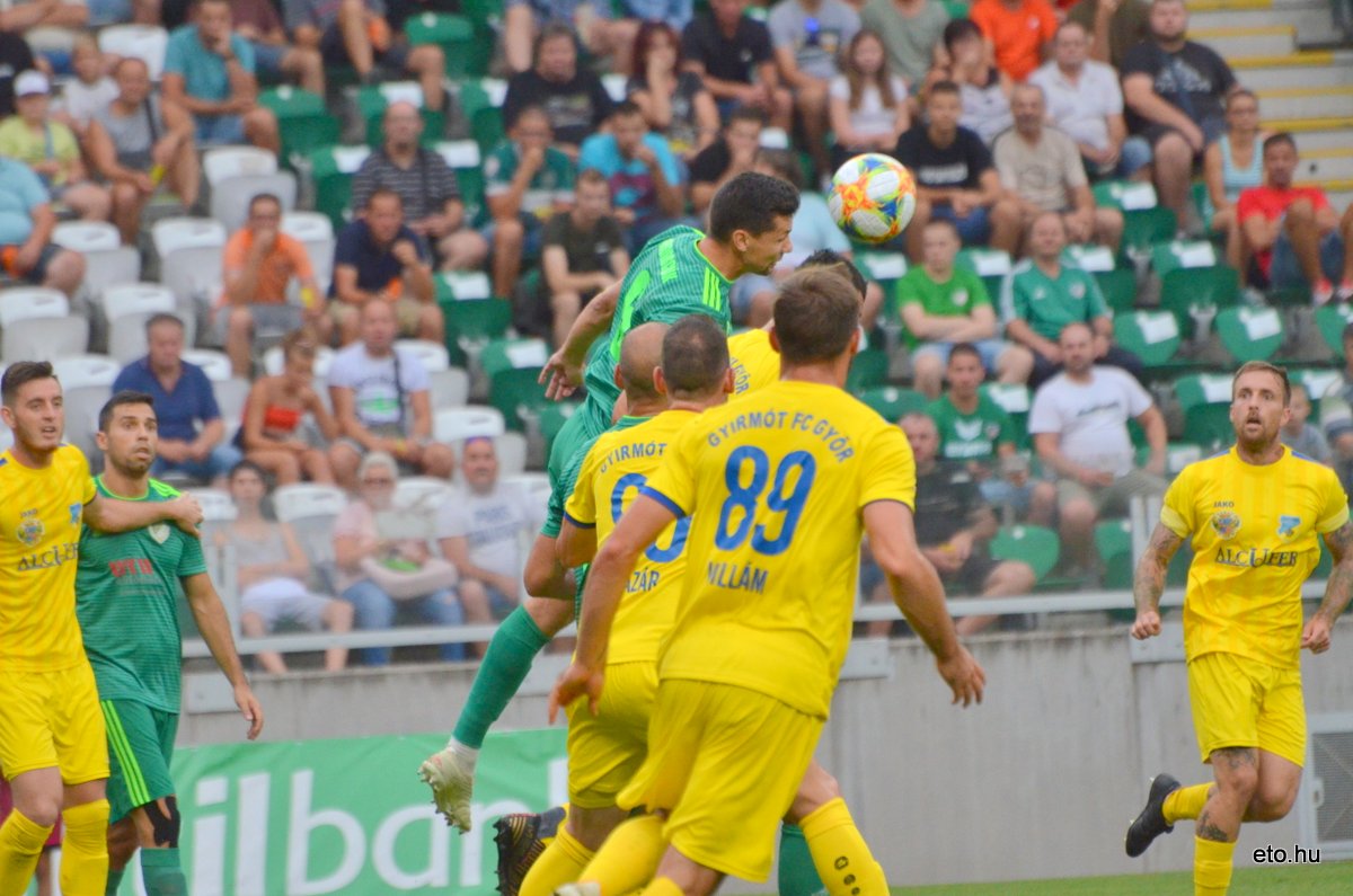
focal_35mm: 450
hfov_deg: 4.6
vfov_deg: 3.0
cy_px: 448
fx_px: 16879
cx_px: 676
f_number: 5.6
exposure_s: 1/2000
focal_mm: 300
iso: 1600
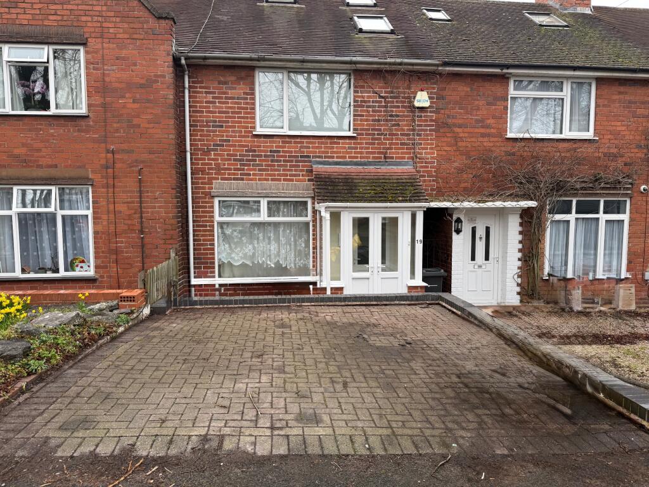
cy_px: 244
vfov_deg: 56.8
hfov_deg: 71.6
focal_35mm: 24
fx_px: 450
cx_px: 324
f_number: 1.78
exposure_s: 1/174
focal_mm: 6.76
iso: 64
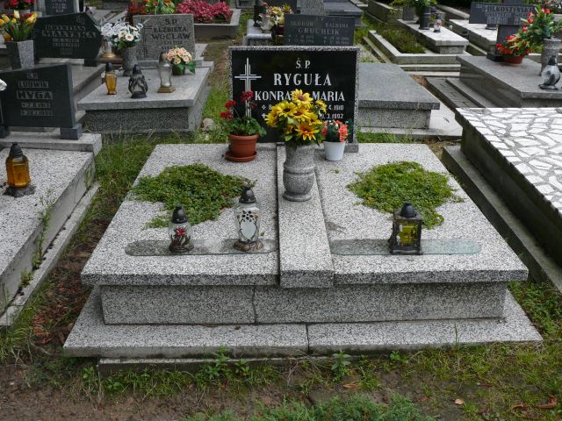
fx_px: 601
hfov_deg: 50.1
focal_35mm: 37
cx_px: 281
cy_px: 210
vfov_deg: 38.7
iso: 100
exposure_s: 1/125
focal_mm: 7.8
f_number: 4
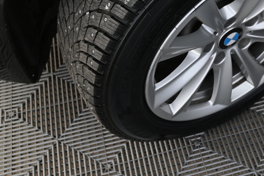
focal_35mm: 61
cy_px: 41
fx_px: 447
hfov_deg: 32.1
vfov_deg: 22.0
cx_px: 206
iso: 720
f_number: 4.2
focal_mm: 24
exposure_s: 1/40
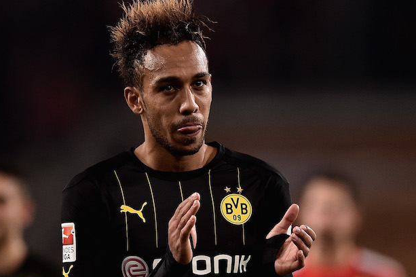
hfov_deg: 3.2
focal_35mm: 653
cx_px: 185
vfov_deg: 2.1
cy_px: 193
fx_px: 7541
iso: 2000
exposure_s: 1/1600
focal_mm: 400
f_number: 3.2
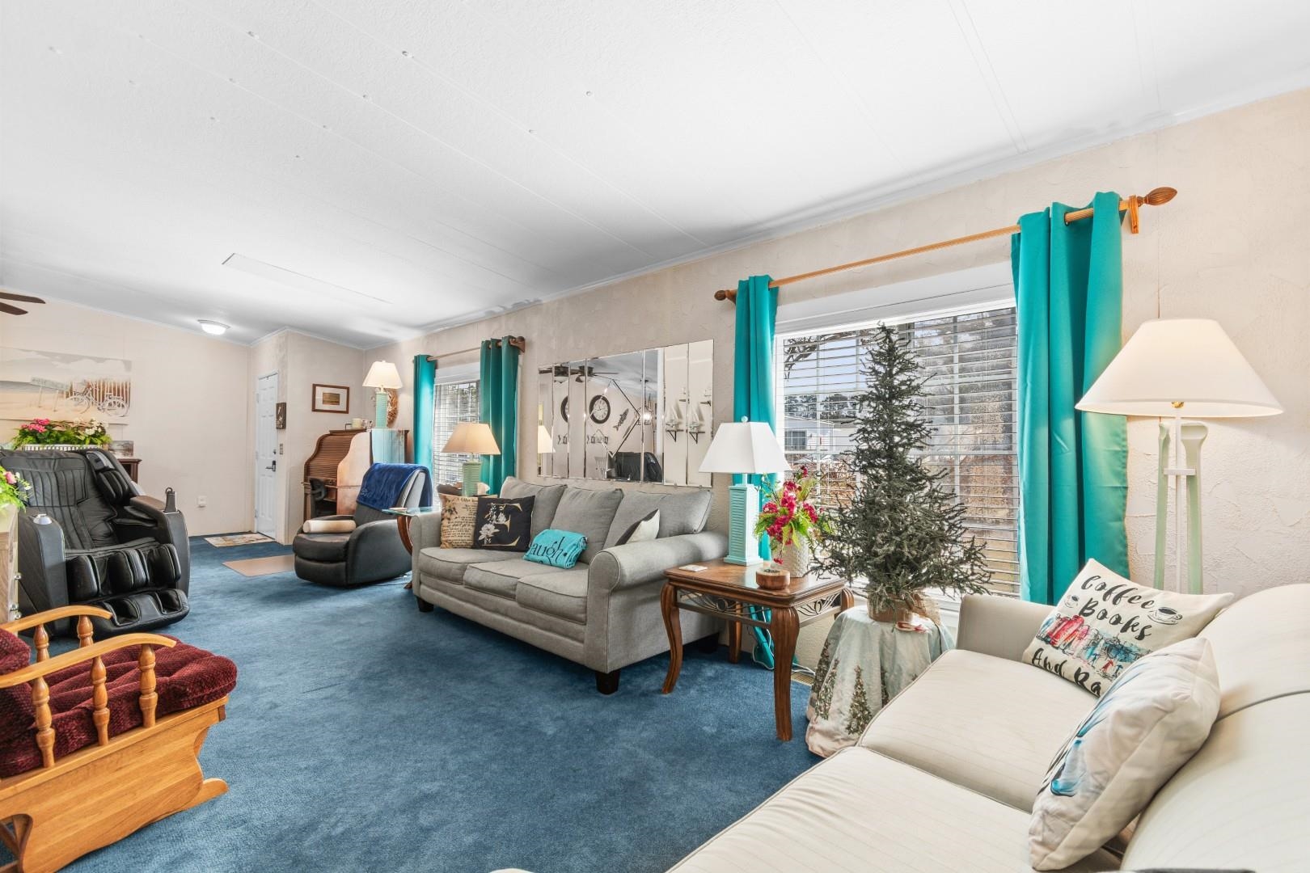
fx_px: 546
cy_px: 436
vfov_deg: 77.3
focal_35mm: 15
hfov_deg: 100.4
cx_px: 655
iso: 100
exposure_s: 1/10
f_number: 4.5
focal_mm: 10
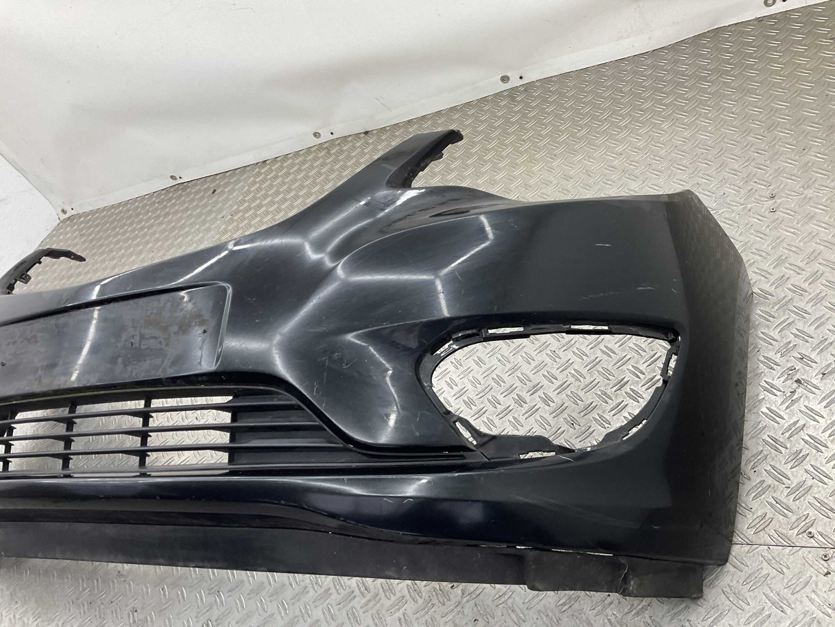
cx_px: 418
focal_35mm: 29
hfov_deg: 61.7
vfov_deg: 48.2
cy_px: 314
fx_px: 700
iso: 50
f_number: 1.8
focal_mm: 3
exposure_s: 1/120
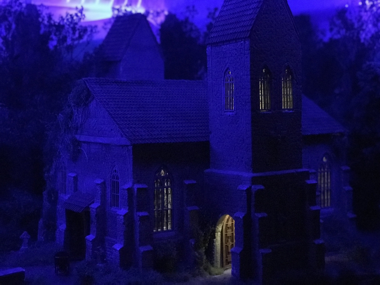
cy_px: 142
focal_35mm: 57
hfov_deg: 33.8
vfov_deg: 25.7
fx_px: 626
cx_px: 190
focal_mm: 6.6
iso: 1250
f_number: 2.8
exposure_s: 1/50
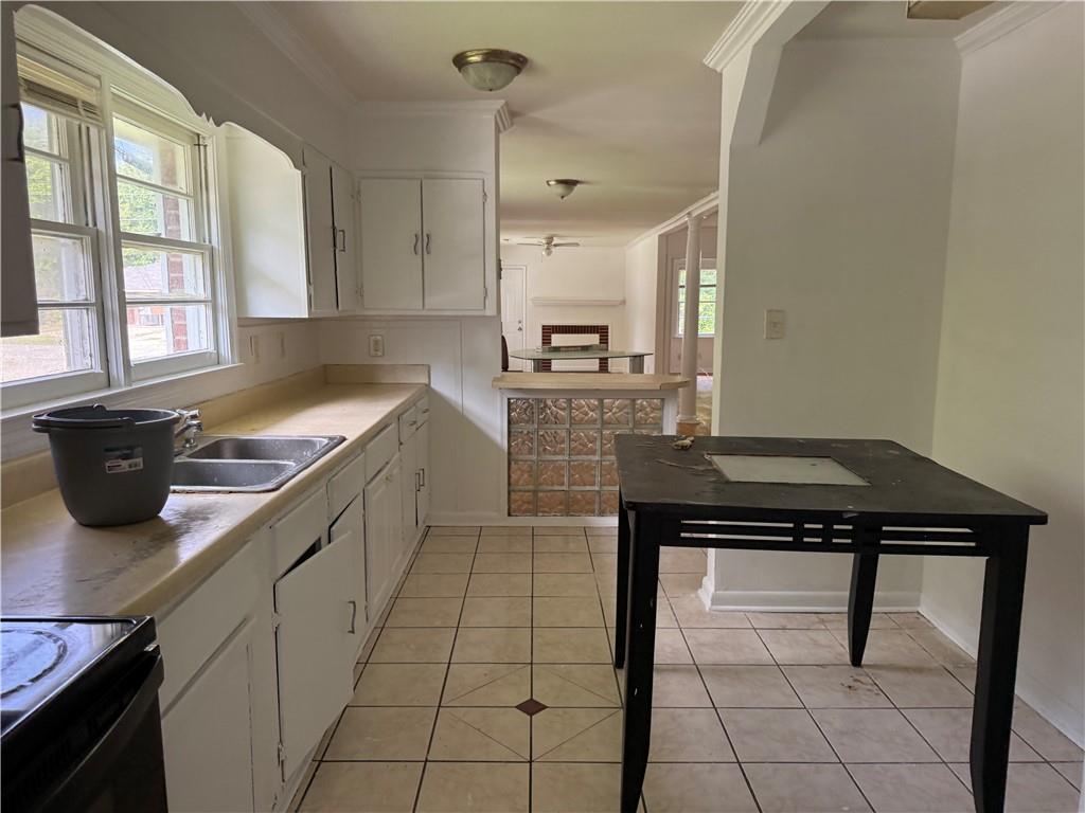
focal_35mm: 24
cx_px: 542
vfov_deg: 56.8
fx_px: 752
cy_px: 406
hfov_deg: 71.6
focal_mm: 6.76
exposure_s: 1/115
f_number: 1.78
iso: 200
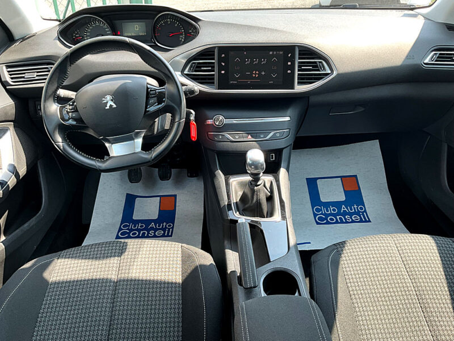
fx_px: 380
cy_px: 170
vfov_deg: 48.2
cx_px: 227
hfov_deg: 61.7
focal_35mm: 29
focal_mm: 3
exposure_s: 1/122
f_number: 1.8
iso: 25
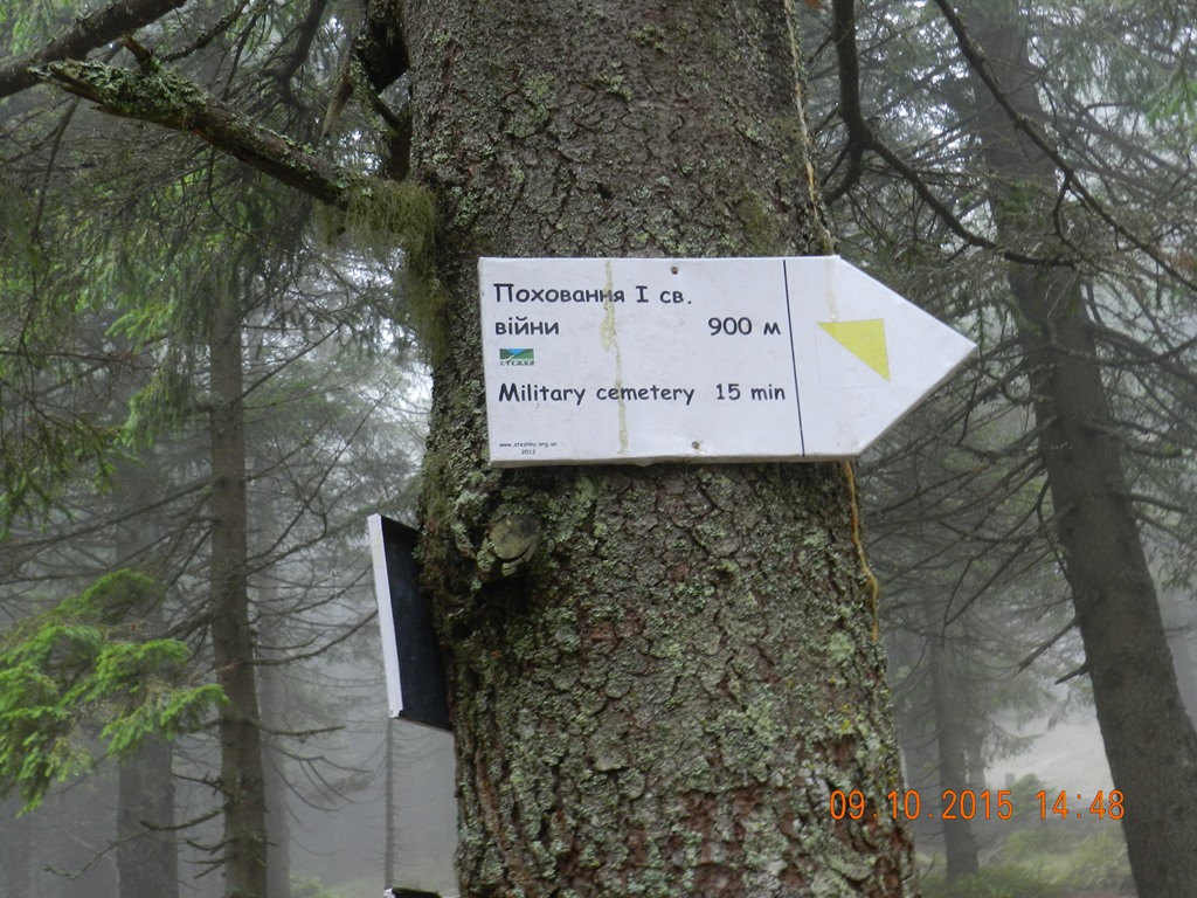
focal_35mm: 46
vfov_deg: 31.5
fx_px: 1591
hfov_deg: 41.2
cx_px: 598
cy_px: 449
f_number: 4.2
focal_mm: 8.1
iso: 180
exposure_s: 1/30
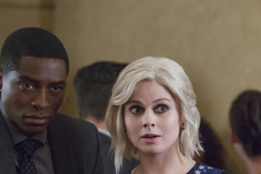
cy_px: 171
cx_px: 135
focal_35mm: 265
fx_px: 1920
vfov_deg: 5.2
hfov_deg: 7.8
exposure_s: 1/80
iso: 3200
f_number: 2.8
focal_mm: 122
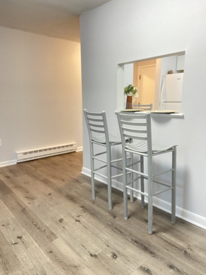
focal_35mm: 26
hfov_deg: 53.1
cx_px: 103
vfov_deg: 67.3
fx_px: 206
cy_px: 138
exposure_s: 1/40
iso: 400
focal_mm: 4.25
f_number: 1.8
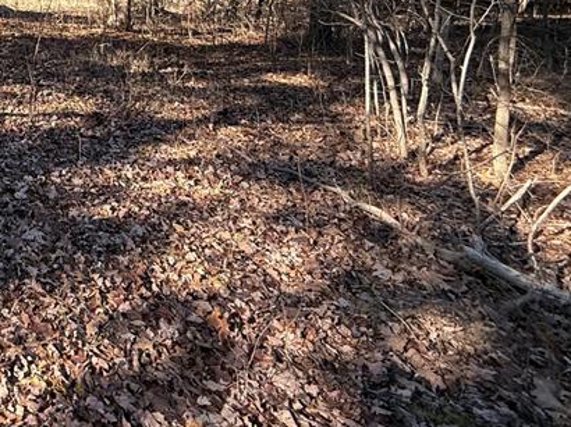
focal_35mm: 35
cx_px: -114
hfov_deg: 38.7
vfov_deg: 35.9
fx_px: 577
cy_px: -18
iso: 50
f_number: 2.2
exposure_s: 1/252
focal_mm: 2.22
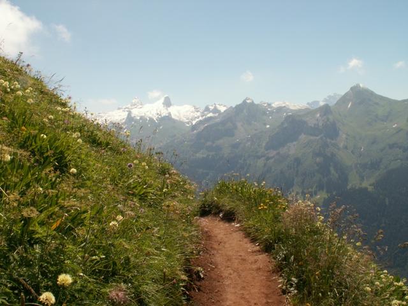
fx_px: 413
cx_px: 204
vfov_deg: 40.7
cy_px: 153
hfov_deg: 52.6
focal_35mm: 35
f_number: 8
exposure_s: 1/200
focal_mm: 5.86
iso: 50
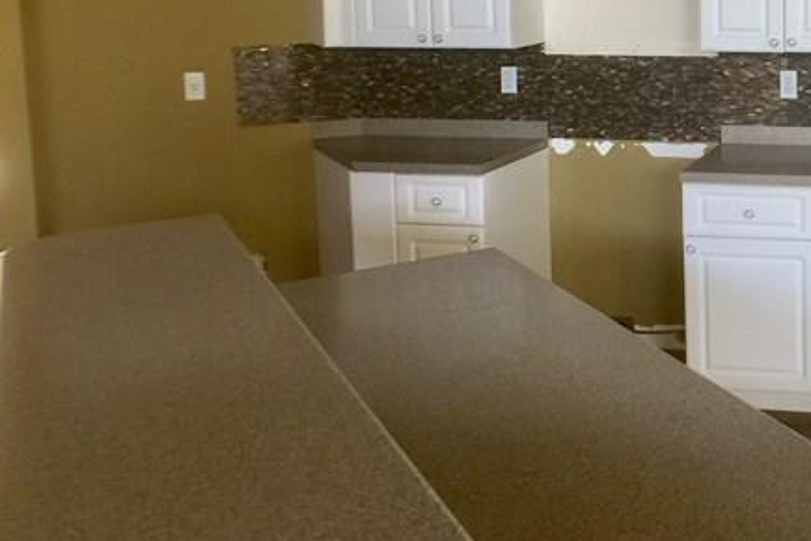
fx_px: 1599
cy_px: 71
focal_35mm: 71
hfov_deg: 26.6
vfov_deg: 18.9
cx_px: 850
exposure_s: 1/15
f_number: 2.2
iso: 50
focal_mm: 4.15
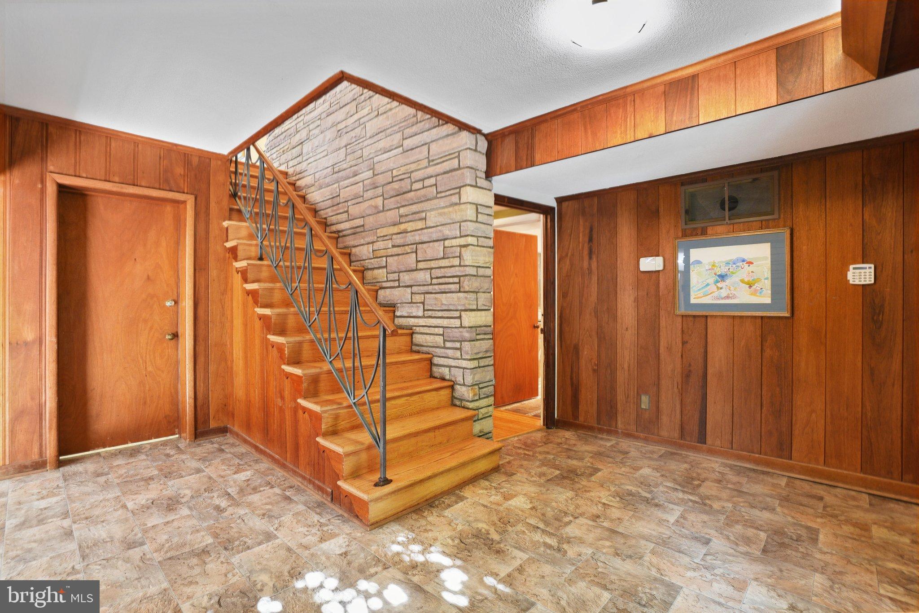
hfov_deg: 100.4
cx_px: 460
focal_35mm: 15
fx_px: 383
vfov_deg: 77.3
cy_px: 306
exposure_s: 1/1.25
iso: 100
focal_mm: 10
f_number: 7.1
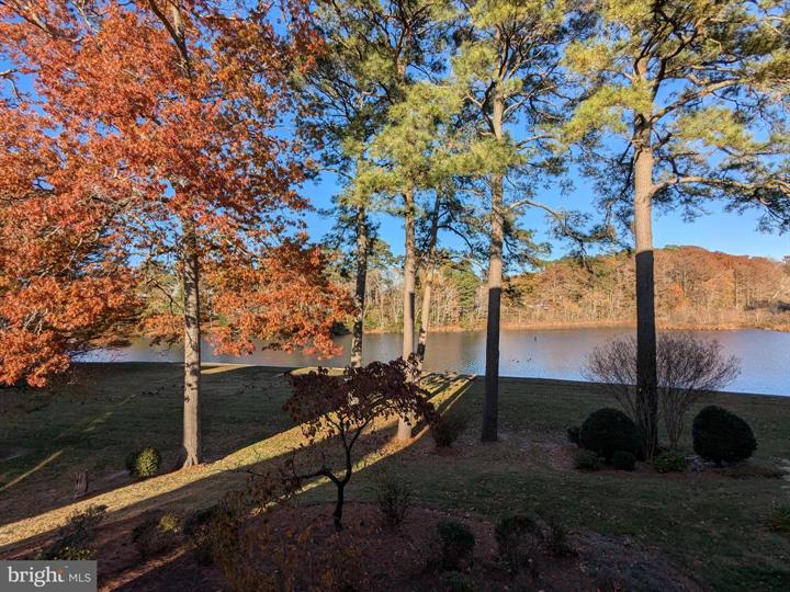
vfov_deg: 78.1
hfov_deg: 94.5
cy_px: 296
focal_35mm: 16
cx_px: 395
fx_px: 365
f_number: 2.2
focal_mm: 2.35
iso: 40
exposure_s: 1/1045
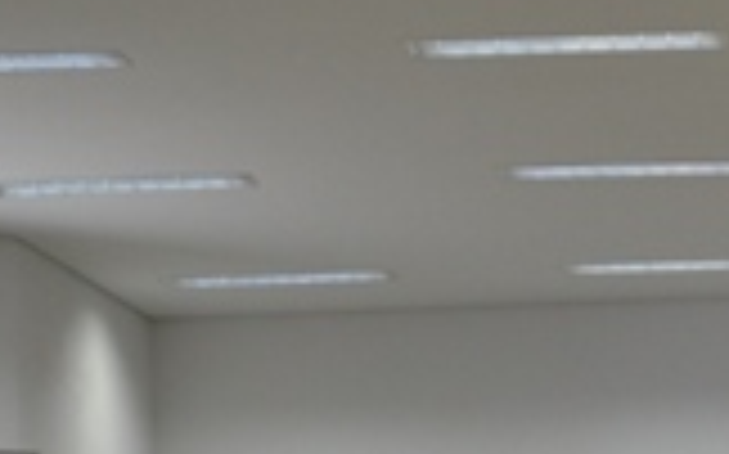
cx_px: 1058
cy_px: 820
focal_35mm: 136
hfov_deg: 14.5
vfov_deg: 9.2
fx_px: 2700
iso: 400
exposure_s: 1/60
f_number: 3.5
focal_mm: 18
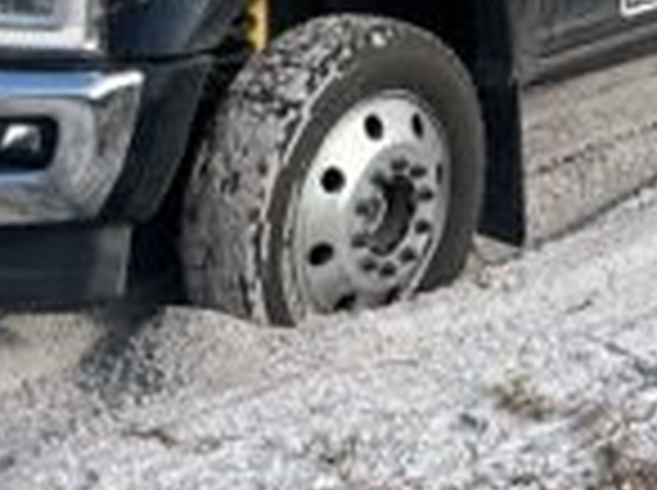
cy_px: -270
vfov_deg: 13.0
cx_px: 639
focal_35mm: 107
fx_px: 2027
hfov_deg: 18.0
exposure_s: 1/2008
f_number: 1.5
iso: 50
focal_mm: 5.7
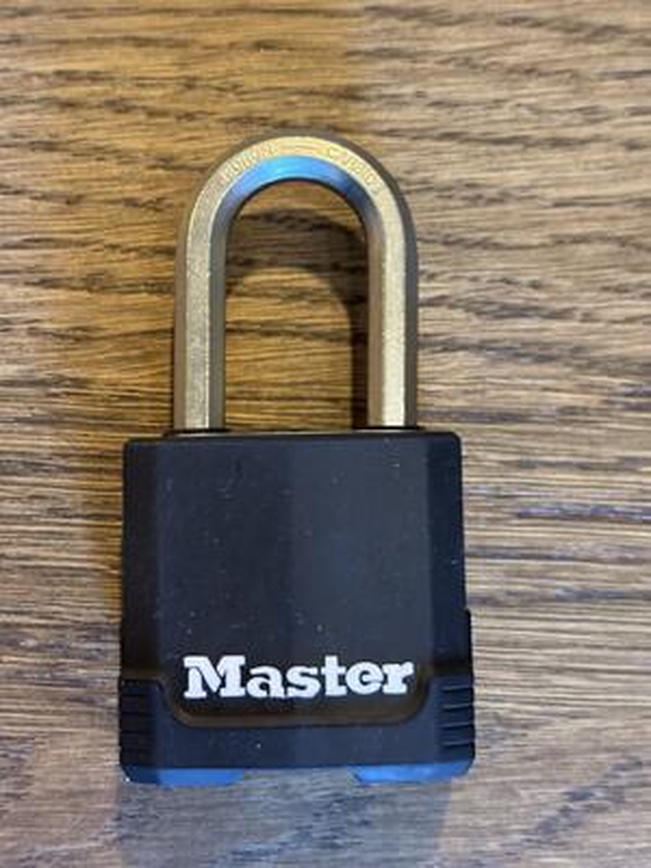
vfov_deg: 36.8
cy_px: 434
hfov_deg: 28.0
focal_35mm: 52
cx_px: 326
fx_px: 1304
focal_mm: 5.96
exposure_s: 1/30
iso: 250
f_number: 1.6
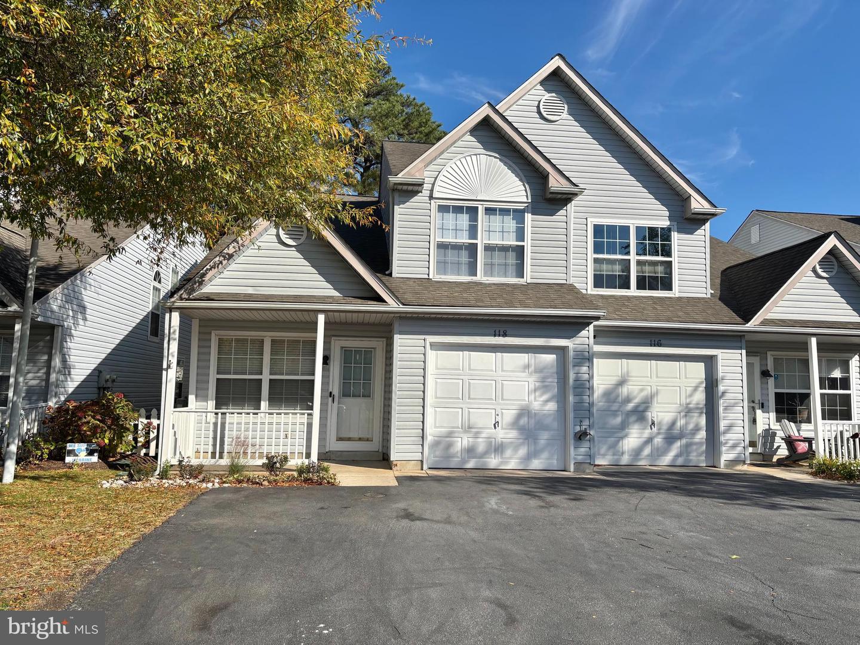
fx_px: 646
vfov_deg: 53.1
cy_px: 322
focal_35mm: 26
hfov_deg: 67.3
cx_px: 430
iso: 50
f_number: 1.6
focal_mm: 5.96
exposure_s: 1/5348
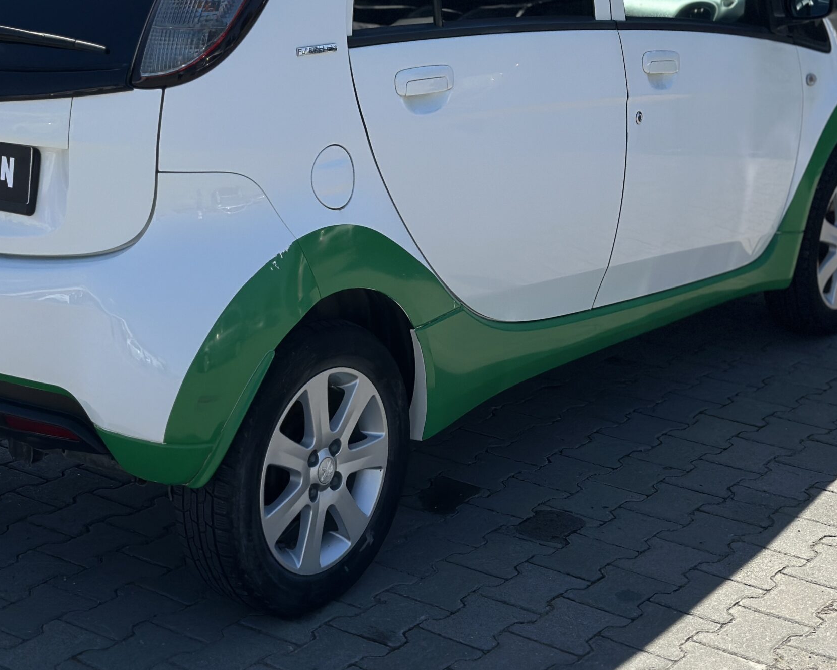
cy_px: 198
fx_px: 1784
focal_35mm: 72
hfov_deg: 26.3
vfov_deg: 21.1
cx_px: 294
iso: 100
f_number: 1.78
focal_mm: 6.86
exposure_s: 1/7092
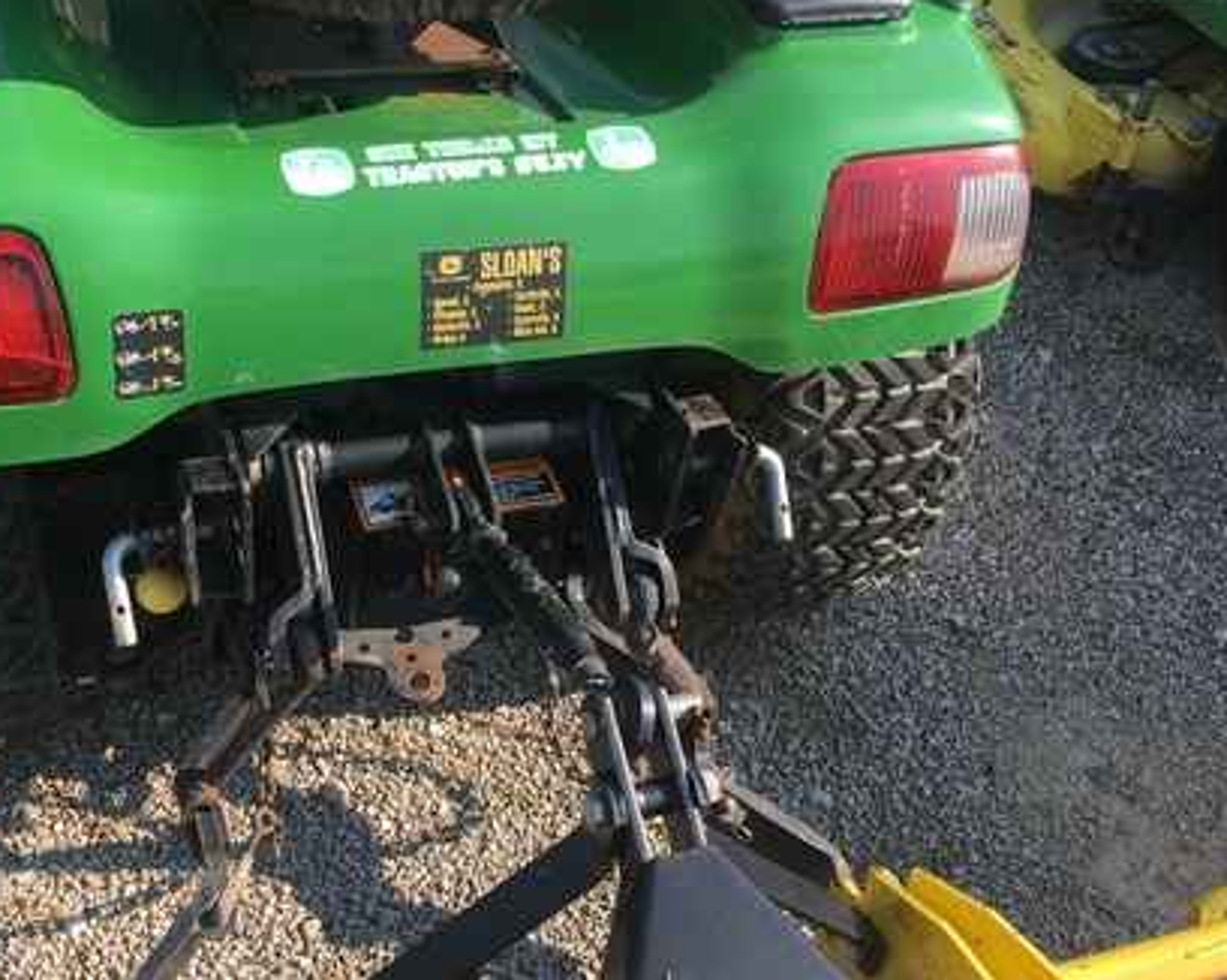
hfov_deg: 45.6
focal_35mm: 40
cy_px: 622
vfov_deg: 37.1
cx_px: 490
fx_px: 1452
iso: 25
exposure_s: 1/610
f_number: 2.2
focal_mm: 4.15
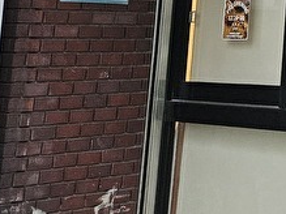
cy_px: -78
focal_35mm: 105
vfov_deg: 13.5
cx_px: 592
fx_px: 867
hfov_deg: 14.9
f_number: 1.8
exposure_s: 1/142
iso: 400
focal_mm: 5.4
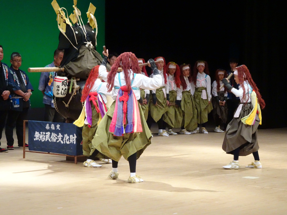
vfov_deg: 14.1
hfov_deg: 18.7
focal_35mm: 105
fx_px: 871
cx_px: 144
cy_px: 108
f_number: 5
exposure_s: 1/125
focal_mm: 17.97
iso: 800
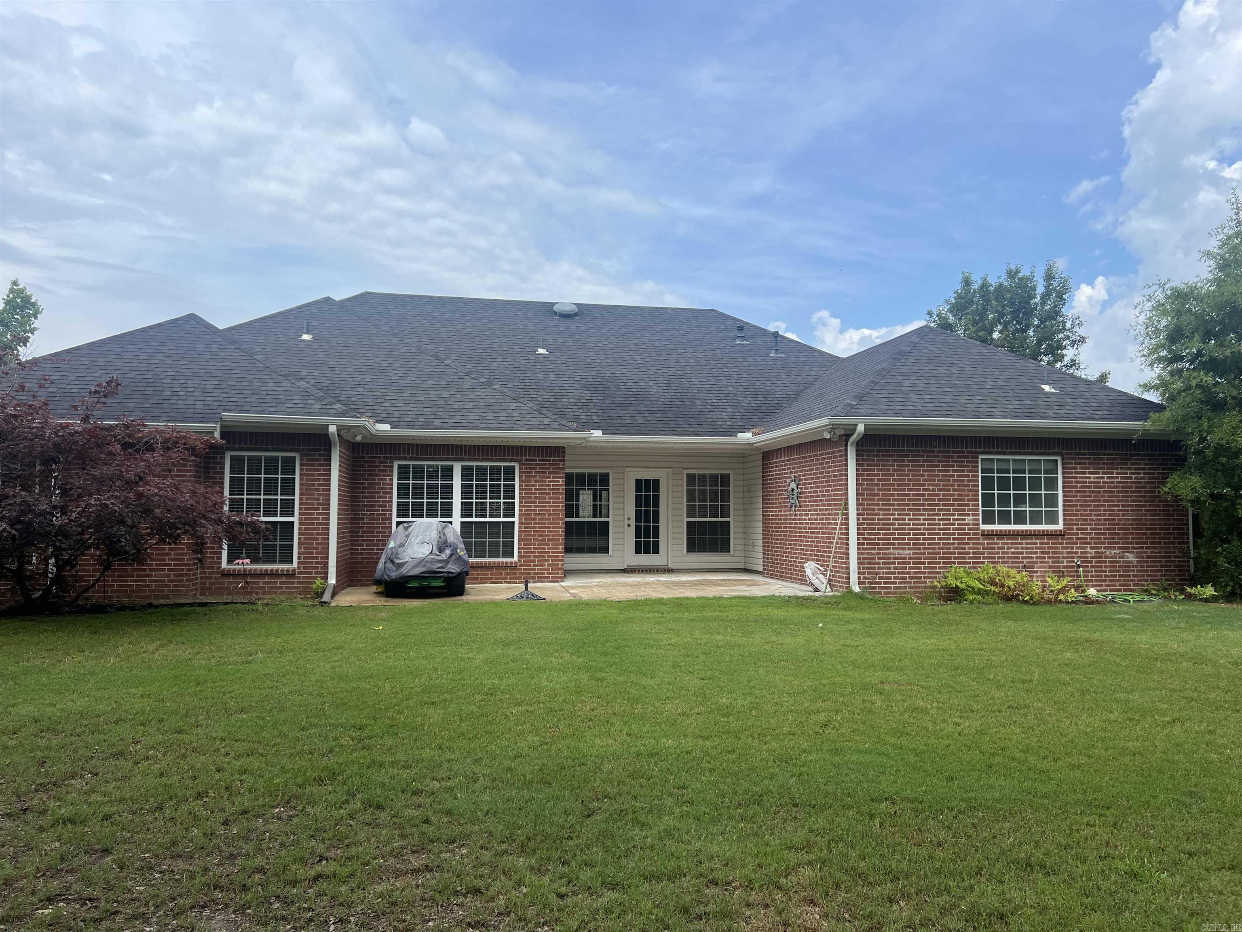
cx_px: 621
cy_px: 466
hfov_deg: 67.3
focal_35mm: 26
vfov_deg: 53.1
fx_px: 933
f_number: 1.5
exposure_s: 1/3356
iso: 50
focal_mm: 5.7
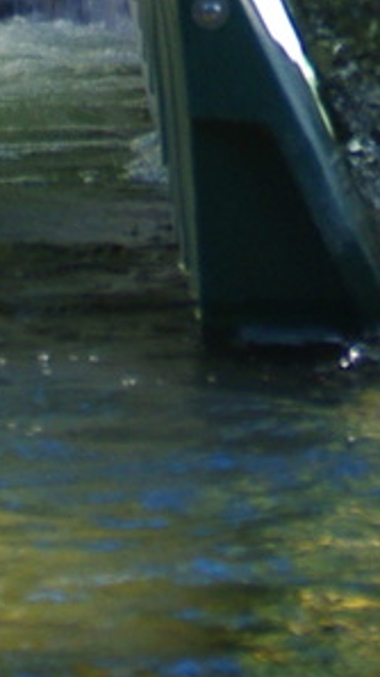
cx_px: 460
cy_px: -373
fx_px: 7293
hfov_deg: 3.0
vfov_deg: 5.3
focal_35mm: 407
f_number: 6.7
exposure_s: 1/90
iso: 100
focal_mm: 40
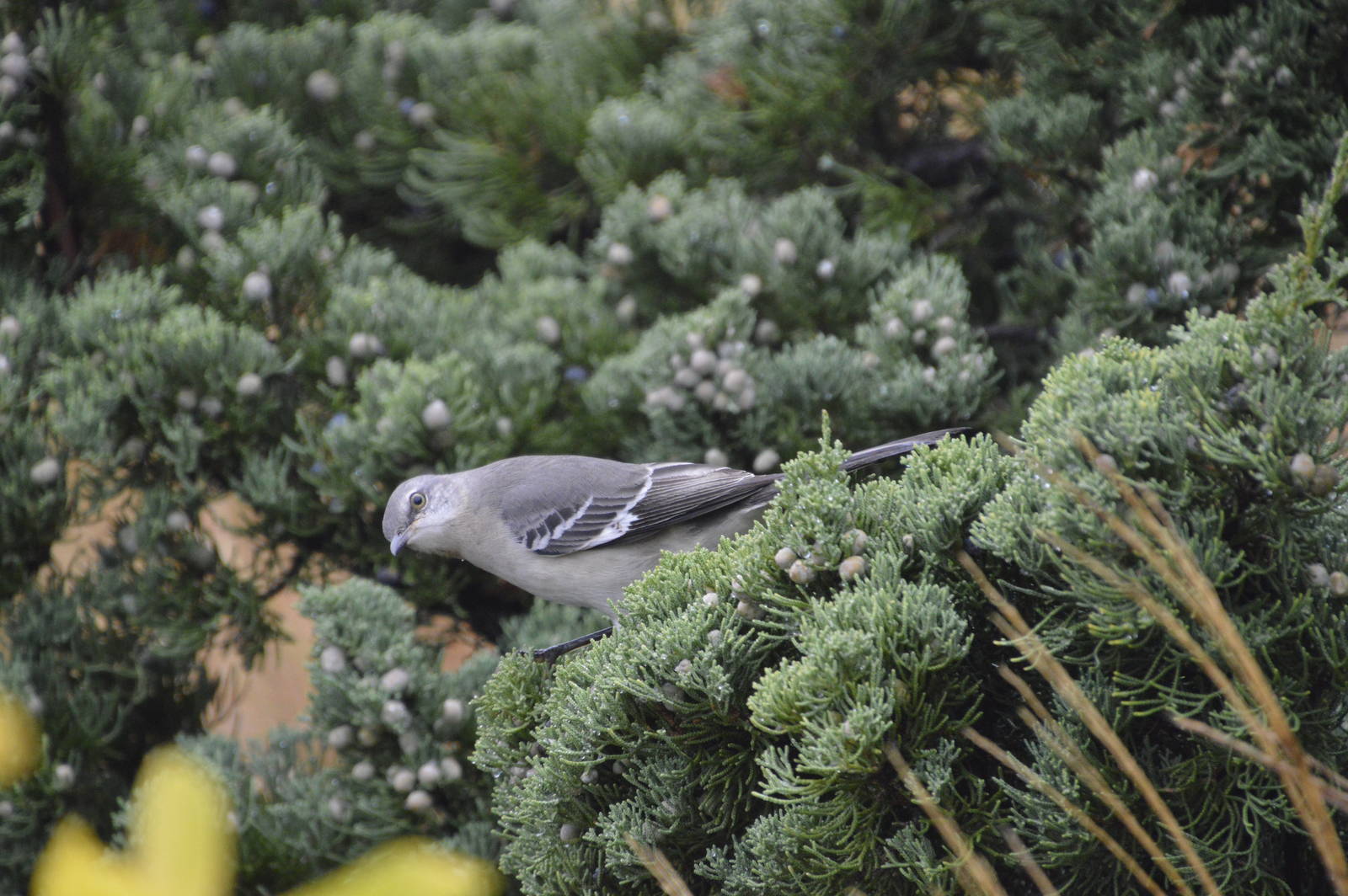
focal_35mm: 450
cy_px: 448
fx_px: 16836
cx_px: 674
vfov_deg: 3.0
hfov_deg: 4.6
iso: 2200
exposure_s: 1/500
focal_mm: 300
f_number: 6.3
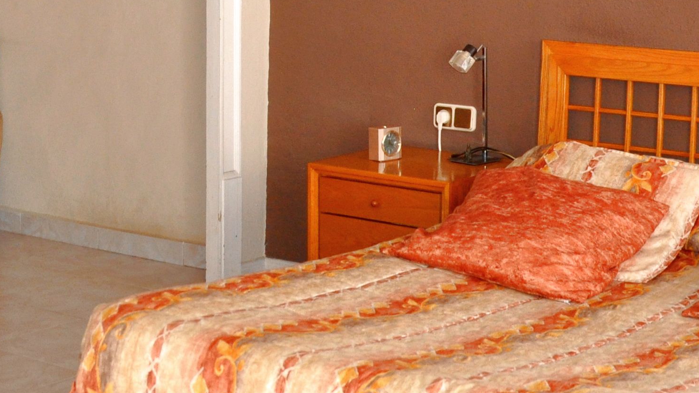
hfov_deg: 25.6
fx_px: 1520
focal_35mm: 82
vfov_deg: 14.3
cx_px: 186
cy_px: -81
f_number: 3.5
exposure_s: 1/60
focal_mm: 18
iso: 800
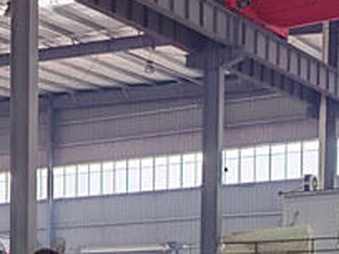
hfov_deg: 18.1
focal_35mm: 106
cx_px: 10
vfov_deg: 13.0
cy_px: 410
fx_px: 1038
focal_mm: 5.52
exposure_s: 1/100
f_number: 1.9
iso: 50
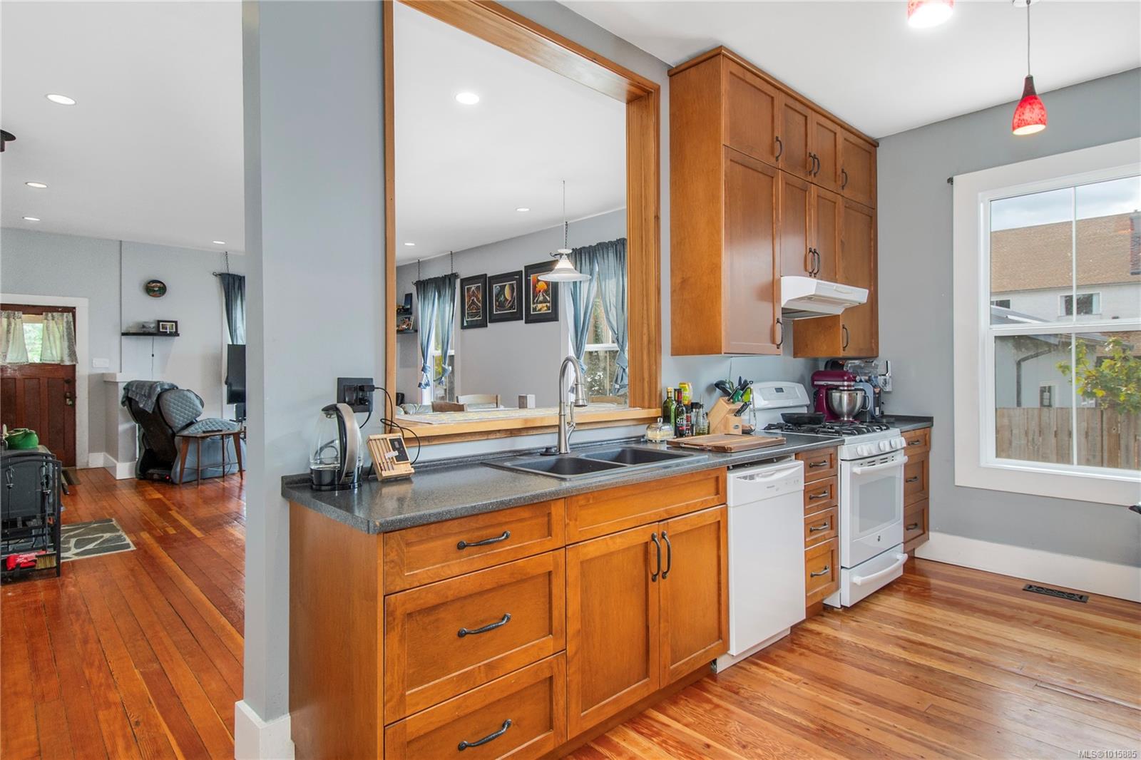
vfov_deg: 67.4
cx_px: 570
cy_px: 380
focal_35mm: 18
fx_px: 570
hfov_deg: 90.0
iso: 320
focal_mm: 12
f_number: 8
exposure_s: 1/13
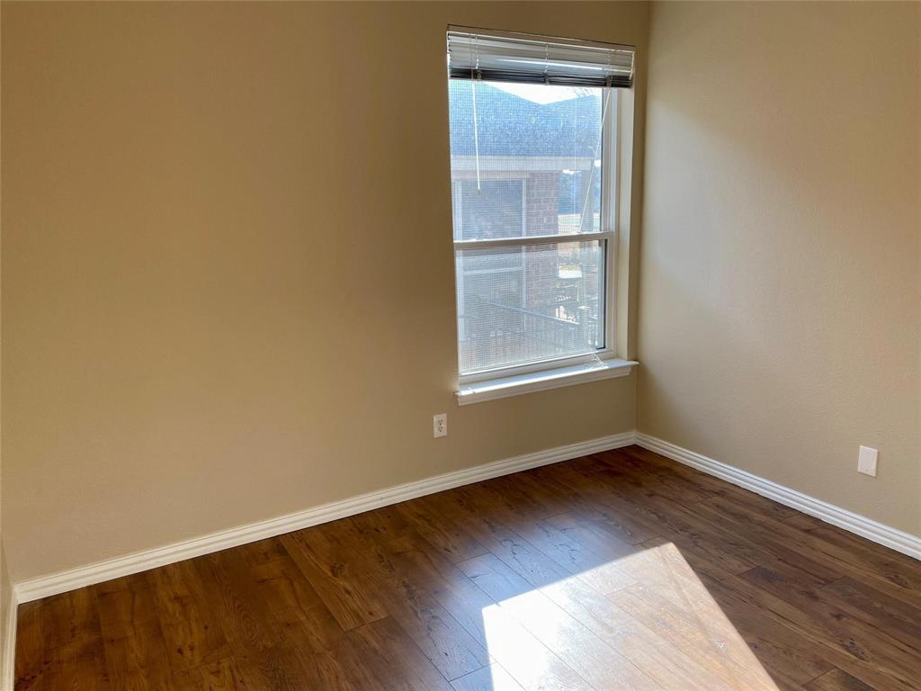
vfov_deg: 53.1
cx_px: 460
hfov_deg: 67.3
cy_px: 346
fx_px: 692
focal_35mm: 26
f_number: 1.8
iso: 32
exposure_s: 1/123
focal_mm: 4.25
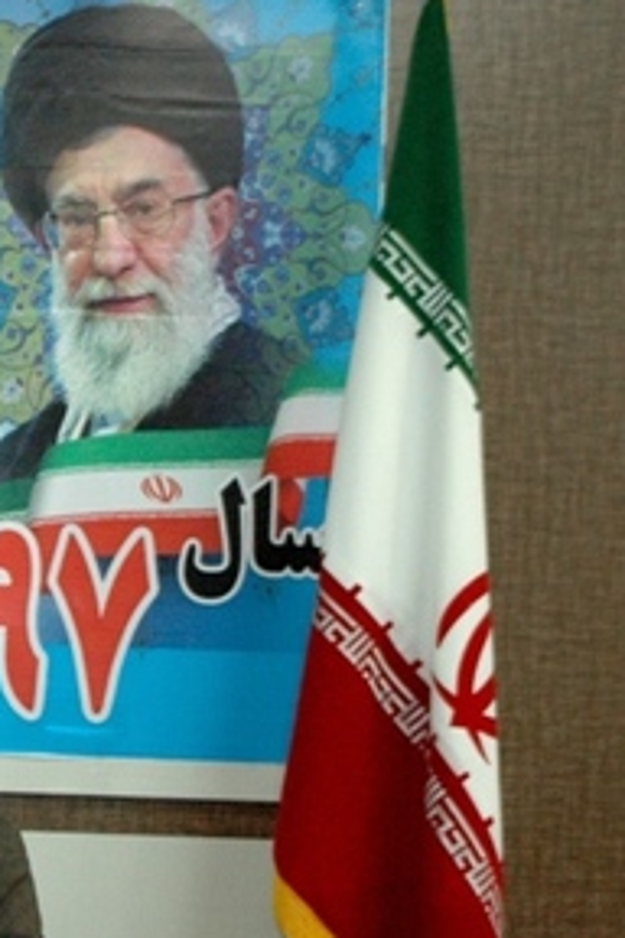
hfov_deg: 12.9
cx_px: -345
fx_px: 2606
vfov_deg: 20.3
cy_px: 661
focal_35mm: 100
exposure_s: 1/200
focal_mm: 31
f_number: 5
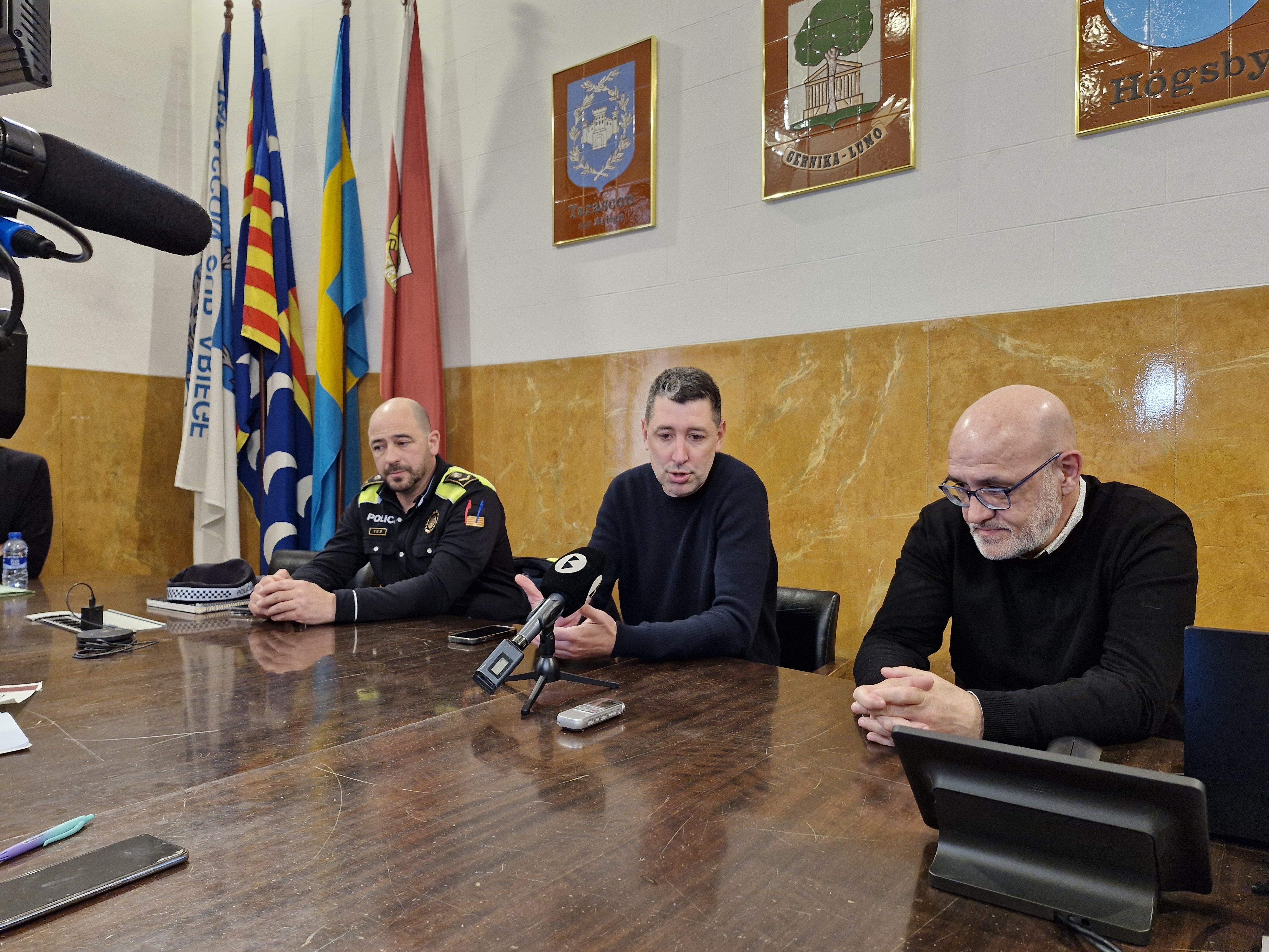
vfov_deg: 58.9
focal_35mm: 23
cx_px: 634
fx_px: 843
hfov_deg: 73.9
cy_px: 476
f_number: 1.8
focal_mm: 5.54
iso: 320
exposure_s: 1/100
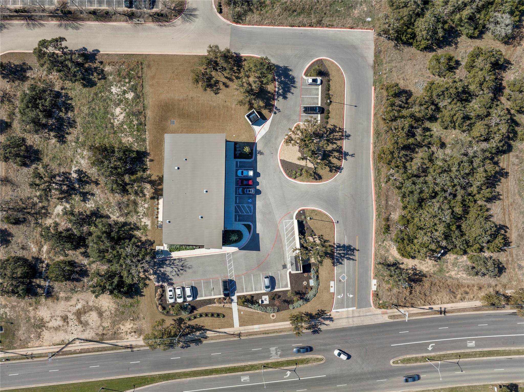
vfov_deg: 56.8
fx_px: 363
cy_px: 196
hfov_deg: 71.6
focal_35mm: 24
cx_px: 262
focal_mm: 12.29
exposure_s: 1/320
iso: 100
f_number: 5
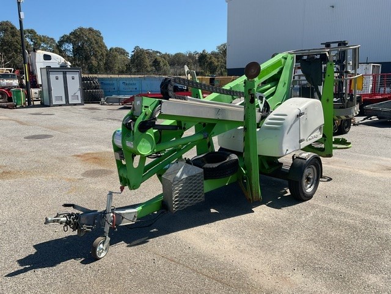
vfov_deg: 48.2
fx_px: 328
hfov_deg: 61.7
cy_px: 147
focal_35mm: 29
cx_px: 196
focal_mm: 3
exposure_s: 1/1451
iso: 16
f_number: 1.8
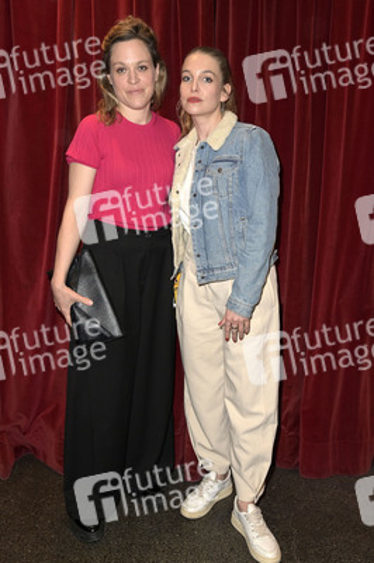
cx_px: 187
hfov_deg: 41.0
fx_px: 499
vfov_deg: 58.8
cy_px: 282
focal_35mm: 32
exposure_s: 1/125
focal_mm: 32
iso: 1000
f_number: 5.6
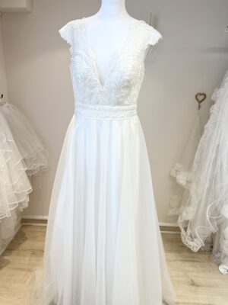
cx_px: 114
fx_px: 228
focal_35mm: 26
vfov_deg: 67.3
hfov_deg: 53.1
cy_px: 152
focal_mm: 5.7
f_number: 1.5
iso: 32
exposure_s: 1/111
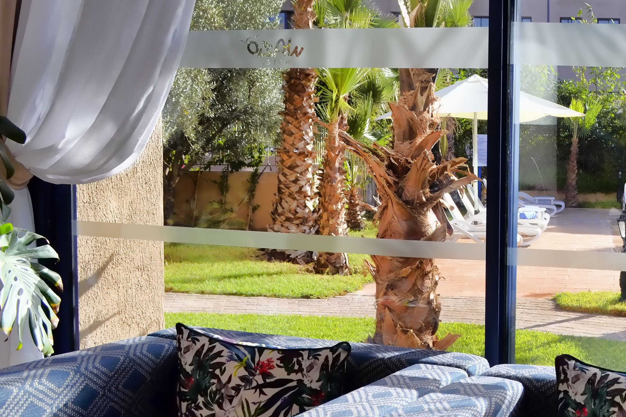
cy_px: 178
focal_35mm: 56
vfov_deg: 24.2
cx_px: 595
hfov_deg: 33.3
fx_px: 974
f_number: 6.3
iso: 100
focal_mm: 18
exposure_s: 1/160
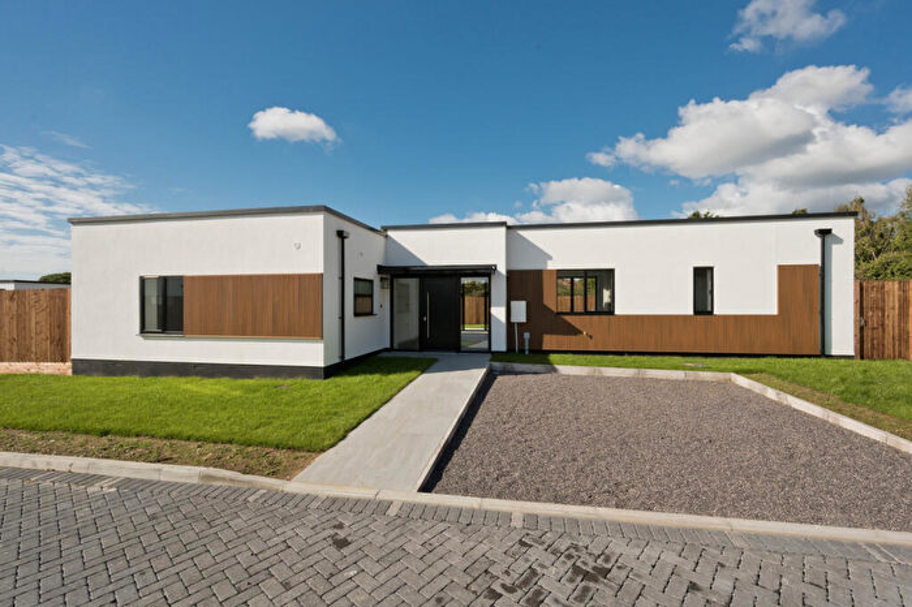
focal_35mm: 14
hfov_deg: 104.3
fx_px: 354
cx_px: 456
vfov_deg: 81.2
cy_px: 304
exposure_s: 1/640
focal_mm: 14
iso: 400
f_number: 13
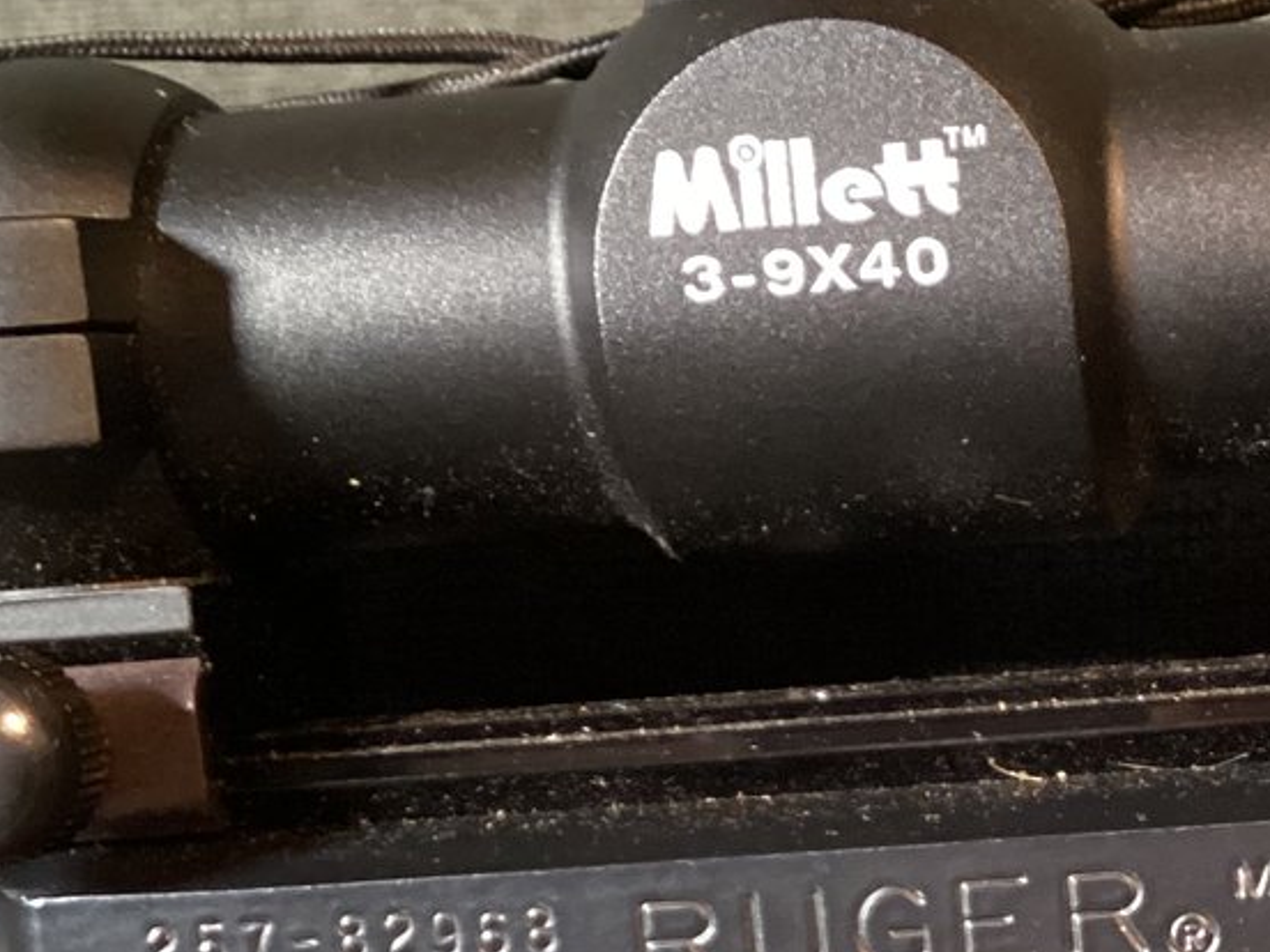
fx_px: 3119
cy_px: 1064
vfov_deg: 16.8
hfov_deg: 22.3
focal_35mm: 85
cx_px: 1223
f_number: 2.4
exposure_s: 1/30
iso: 500
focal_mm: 3.3
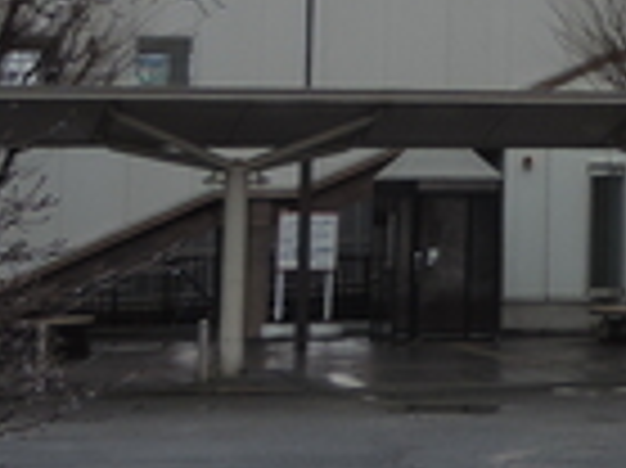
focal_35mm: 173
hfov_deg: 10.9
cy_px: -230
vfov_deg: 8.4
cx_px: 1022
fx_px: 3126
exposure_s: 1/250
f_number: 3.1
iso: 80
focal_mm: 5.3
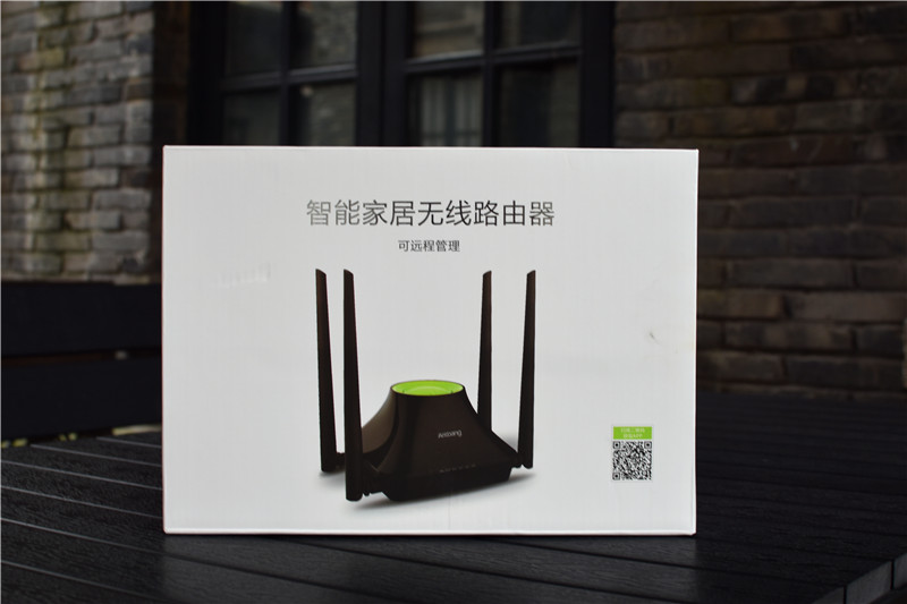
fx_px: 1322
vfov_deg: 25.7
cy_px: 302
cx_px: 454
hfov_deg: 37.9
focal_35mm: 52
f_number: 6.3
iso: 200
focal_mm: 35
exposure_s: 1/20
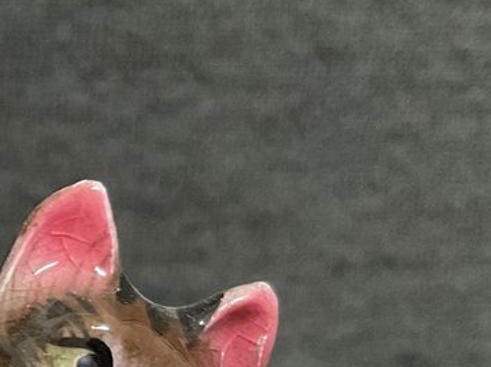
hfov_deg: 15.2
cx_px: -149
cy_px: 582
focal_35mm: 124
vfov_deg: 11.4
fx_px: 1758
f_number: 1.8
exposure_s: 1/60
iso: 160
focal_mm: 3
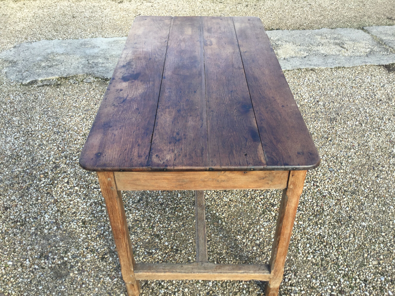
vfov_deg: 45.4
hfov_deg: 58.4
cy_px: 148
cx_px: 198
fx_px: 354
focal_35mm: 31
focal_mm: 3.3
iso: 25
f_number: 2.4
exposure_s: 1/114
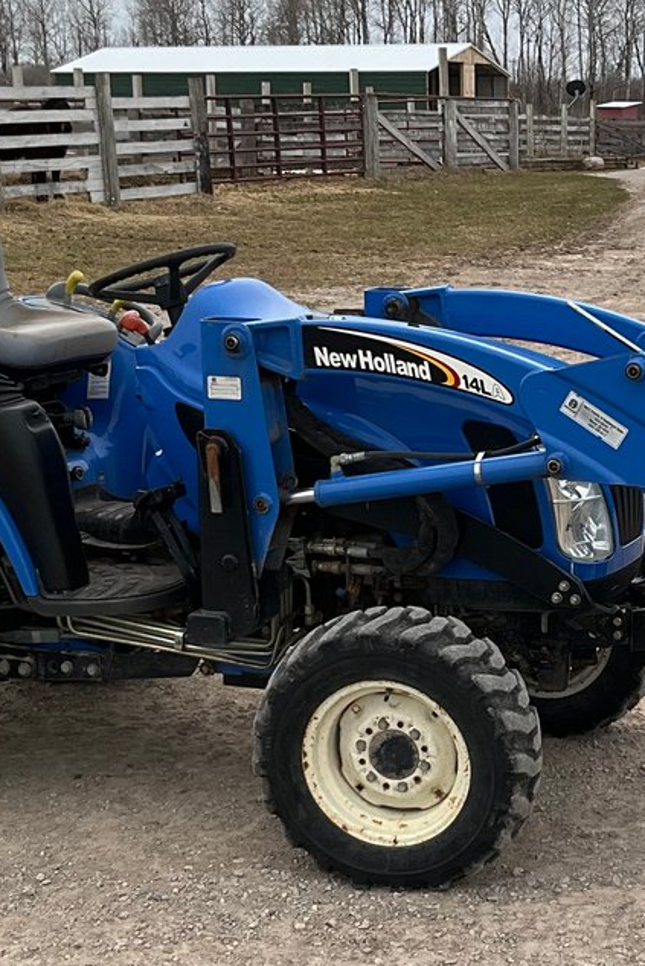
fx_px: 1934
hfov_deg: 18.6
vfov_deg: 28.0
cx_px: 574
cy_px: 554
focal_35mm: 72
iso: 25
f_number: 1.8
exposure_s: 1/855
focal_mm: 3
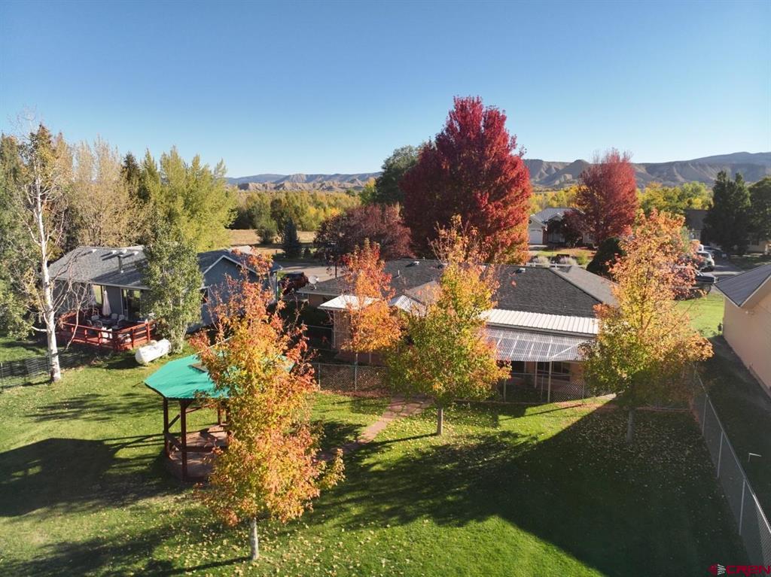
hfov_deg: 71.6
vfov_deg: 56.8
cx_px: 386
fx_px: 534
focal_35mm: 24
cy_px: 288
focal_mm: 12.29
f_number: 2.8
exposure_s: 1/200
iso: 150
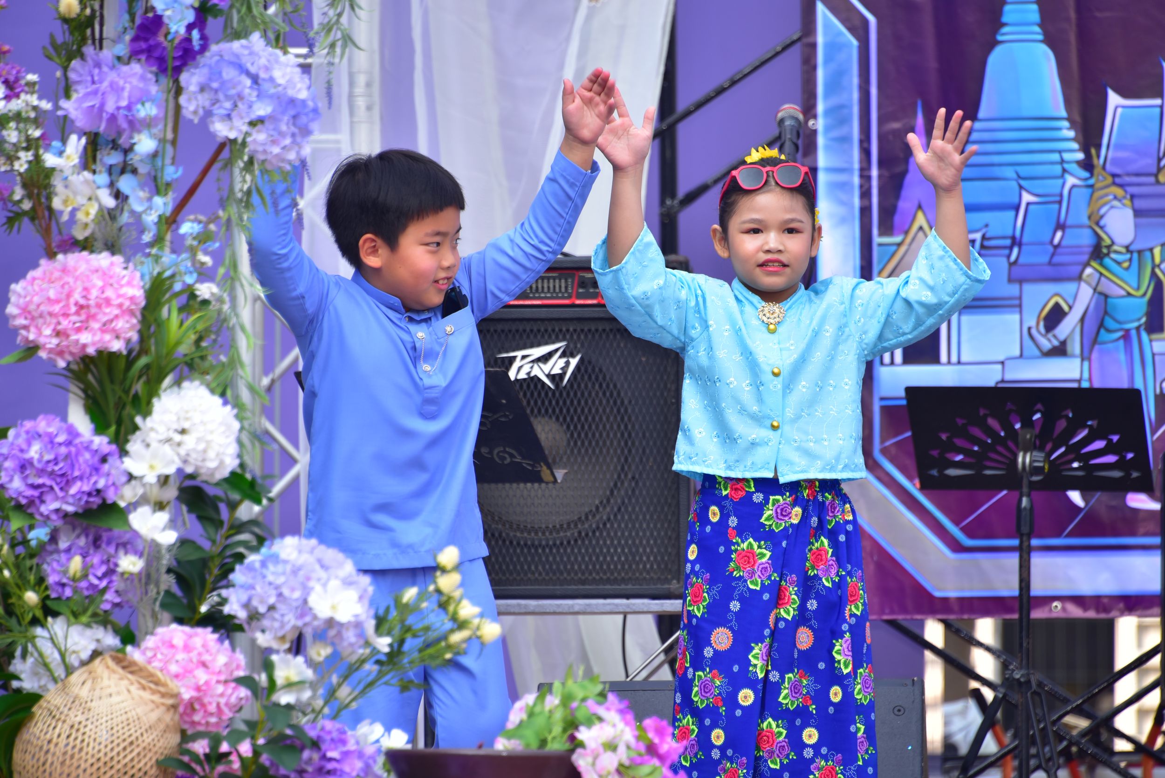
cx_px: 582
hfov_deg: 6.9
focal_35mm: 300
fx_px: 9712
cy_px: 389
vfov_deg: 4.6
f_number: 6.3
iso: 200
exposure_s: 1/200
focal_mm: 300
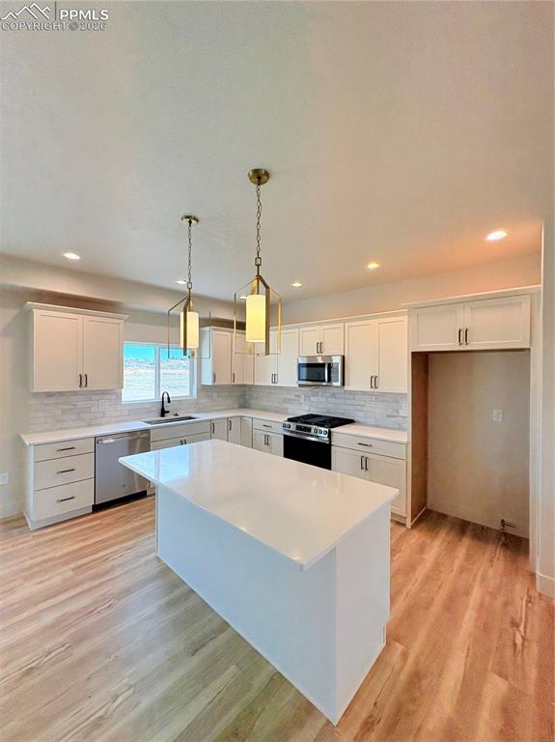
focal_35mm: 14
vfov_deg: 102.1
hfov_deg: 85.6
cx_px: 278
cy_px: 371
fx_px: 300
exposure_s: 1/248
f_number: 2.2
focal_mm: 2.22
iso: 64
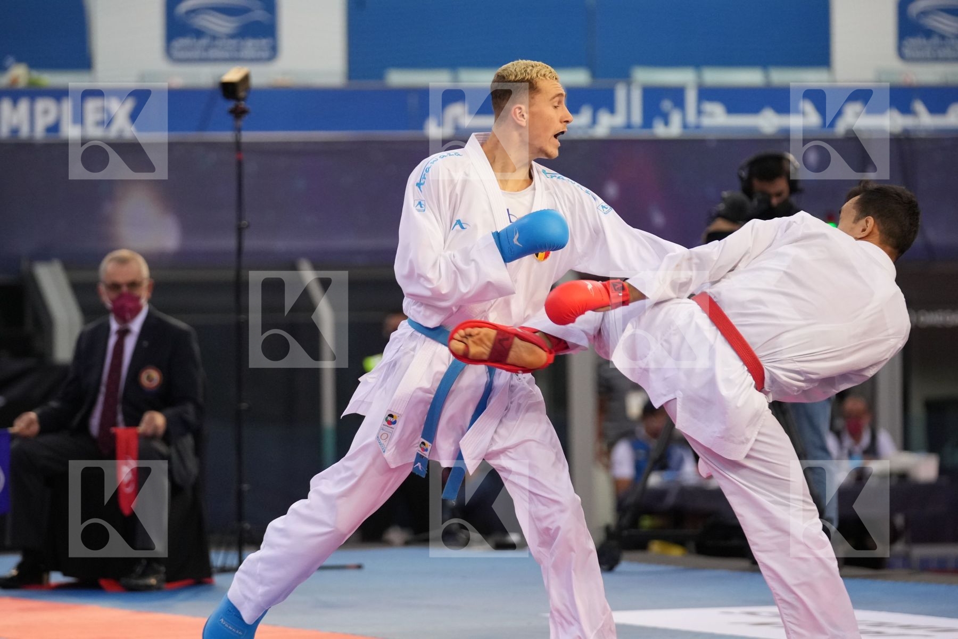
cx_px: 479
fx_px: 6173
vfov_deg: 5.9
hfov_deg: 8.9
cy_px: 320
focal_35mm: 232
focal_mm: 155
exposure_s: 1/1000
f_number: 2.8
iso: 2000
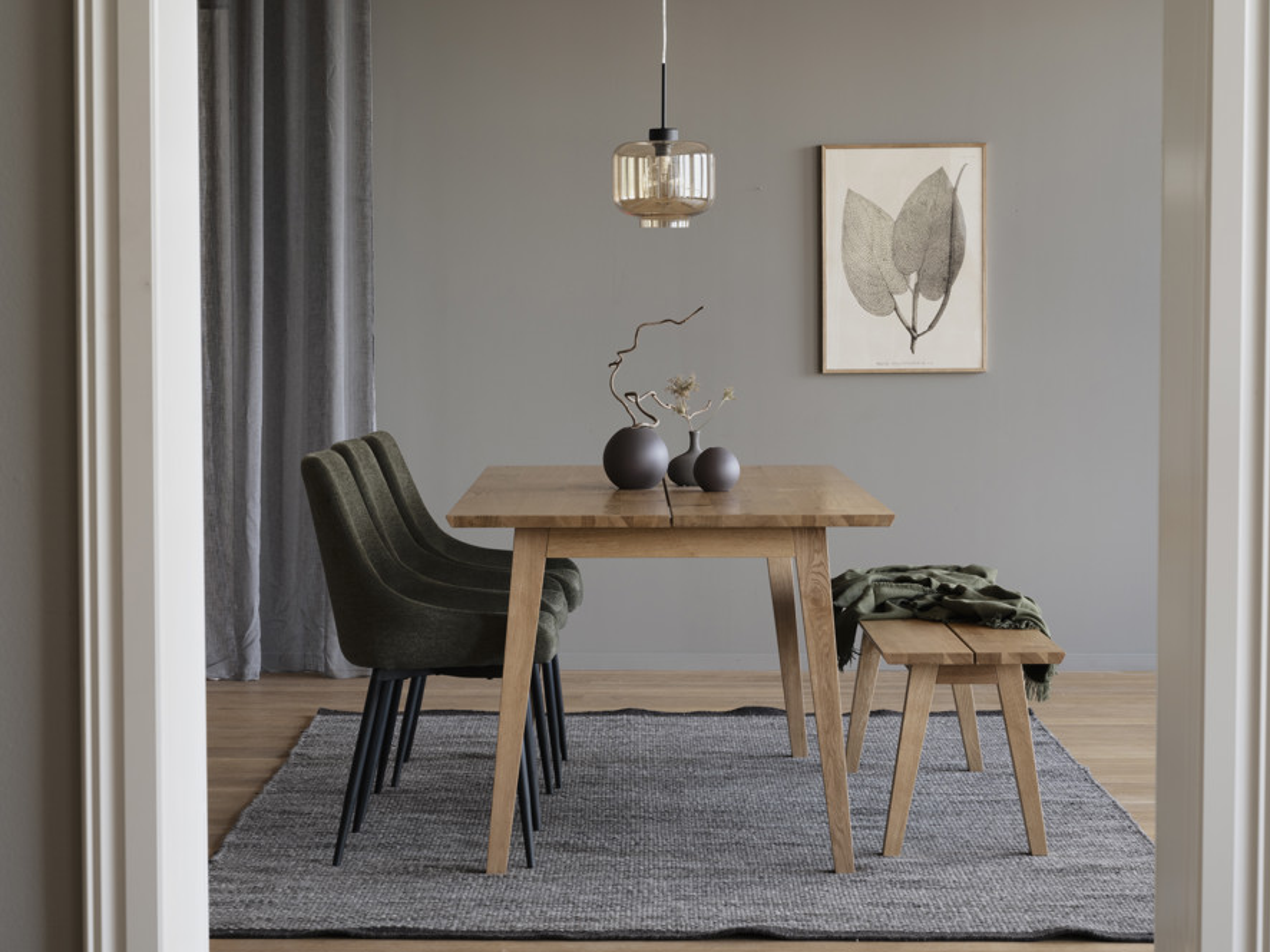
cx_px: 682
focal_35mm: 76
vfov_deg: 19.4
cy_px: 477
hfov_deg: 25.7
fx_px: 2788
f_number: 9
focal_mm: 70
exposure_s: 1/4
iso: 160
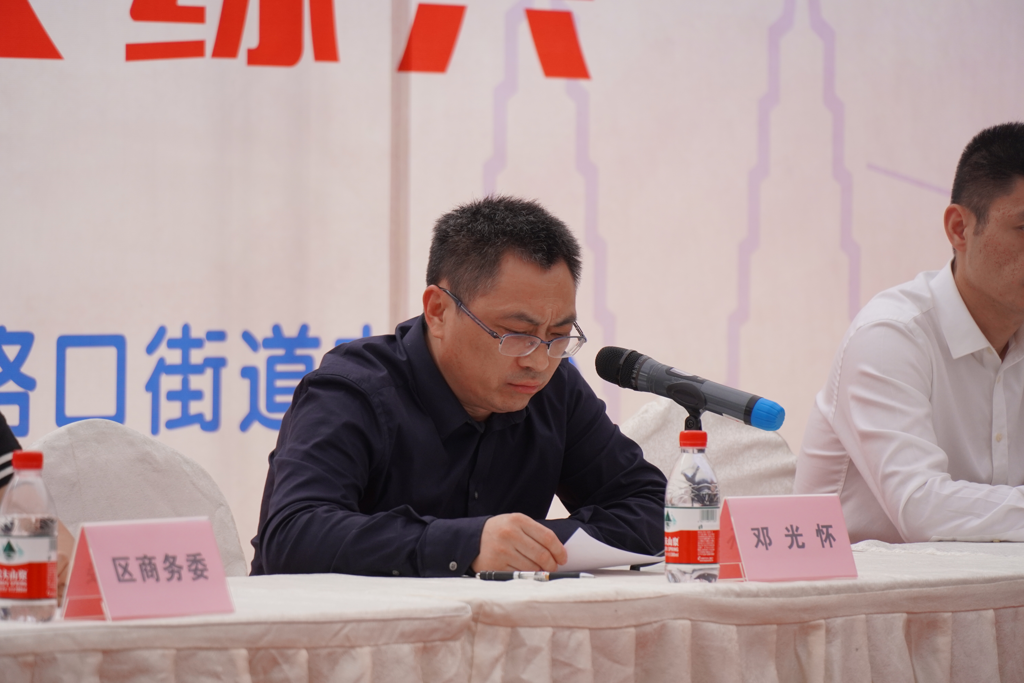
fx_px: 5760
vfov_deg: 6.8
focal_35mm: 202
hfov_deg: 10.2
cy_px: 342
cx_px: 512
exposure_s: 1/250
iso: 400
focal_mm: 135
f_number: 5.6
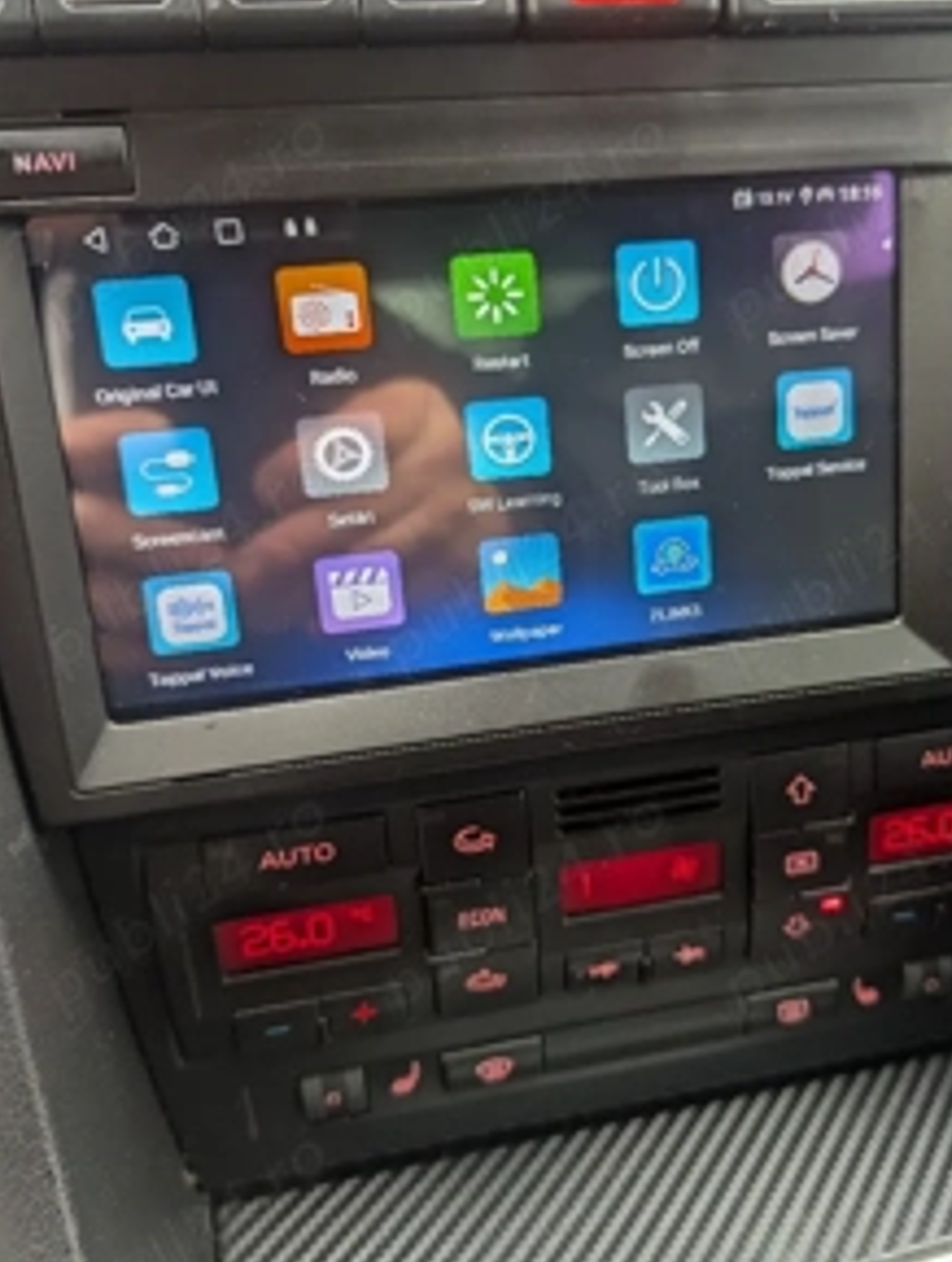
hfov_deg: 42.7
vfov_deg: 55.2
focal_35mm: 33
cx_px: 611
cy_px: 611
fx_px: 1206
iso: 52
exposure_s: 1/41.7
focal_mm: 6.81
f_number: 1.85
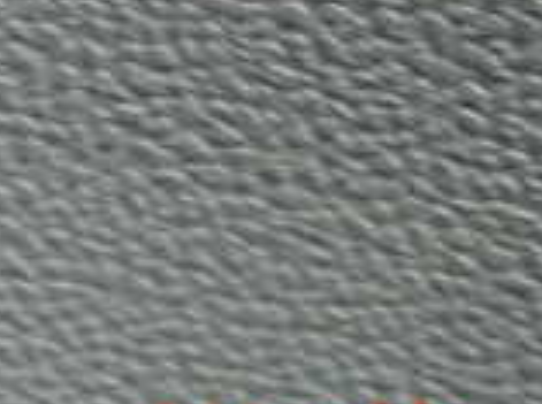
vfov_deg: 11.9
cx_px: -97
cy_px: -294
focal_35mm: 115
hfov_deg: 16.5
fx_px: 1796
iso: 400
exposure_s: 1/30
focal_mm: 5.4
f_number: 2.3
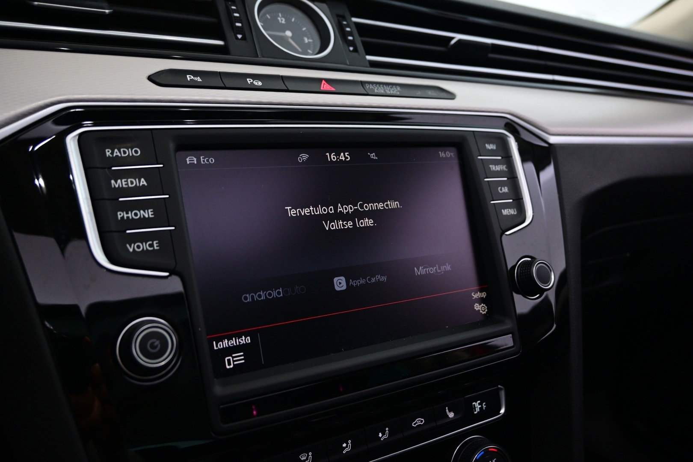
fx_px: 577
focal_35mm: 30
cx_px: 346
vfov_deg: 43.6
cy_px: 231
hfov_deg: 61.9
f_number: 3.8
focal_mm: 20
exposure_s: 1/30
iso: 1250
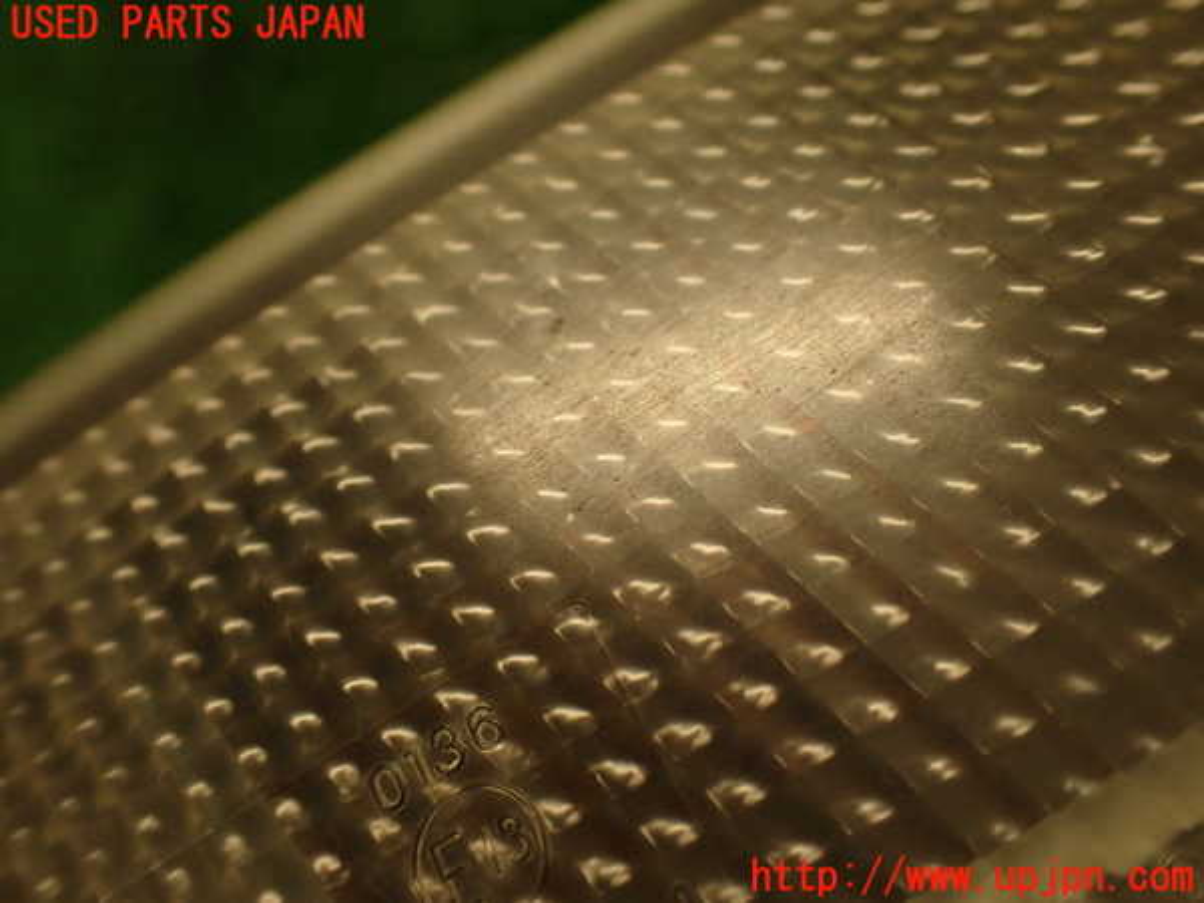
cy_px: 452
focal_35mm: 32
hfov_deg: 56.8
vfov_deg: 44.2
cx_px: 602
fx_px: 1113
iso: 200
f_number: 2.4
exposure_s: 1/60
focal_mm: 5.79
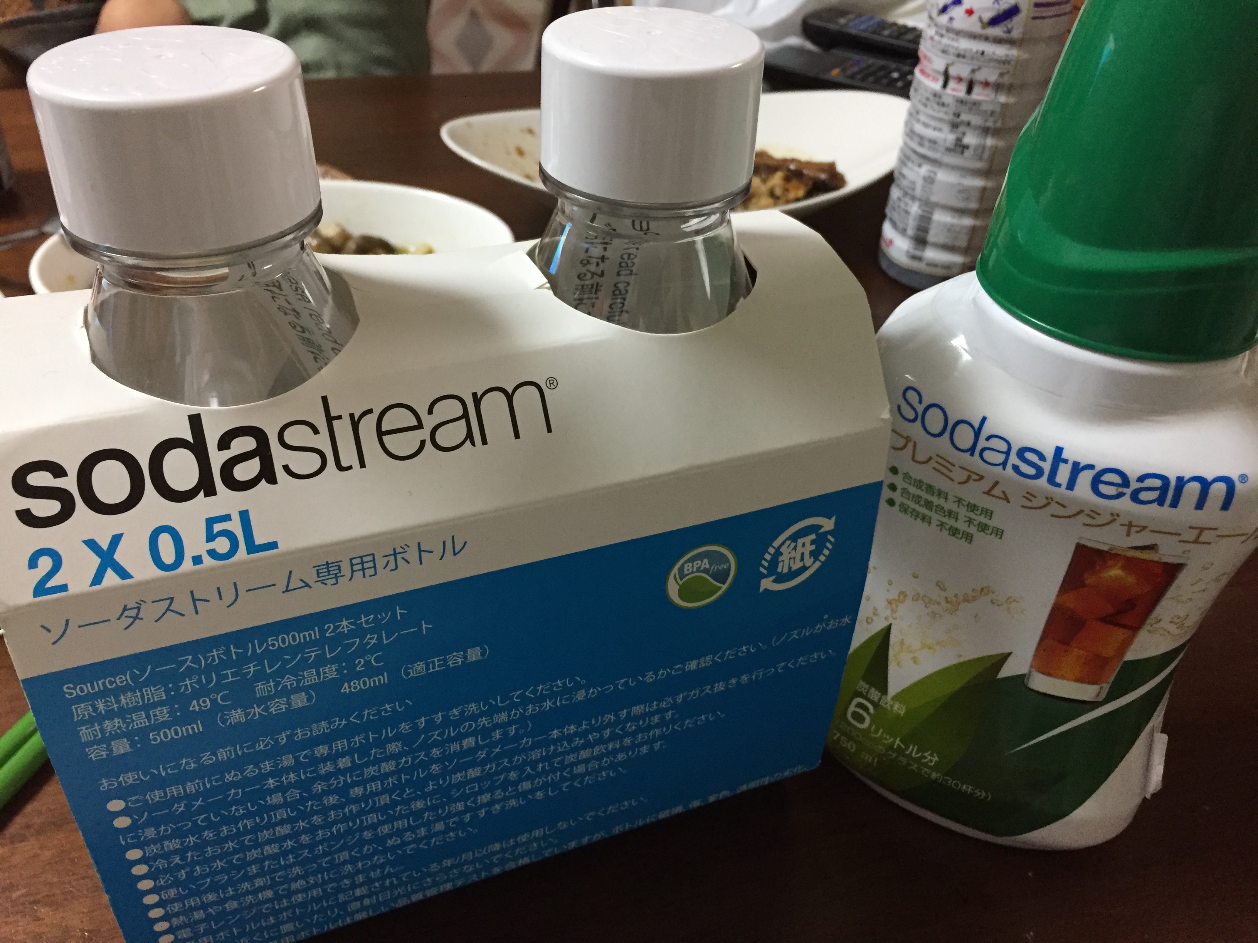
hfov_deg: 61.7
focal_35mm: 29
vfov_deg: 48.2
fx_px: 1054
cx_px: 629
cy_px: 472
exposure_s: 1/30
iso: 200
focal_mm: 4.15
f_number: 2.2
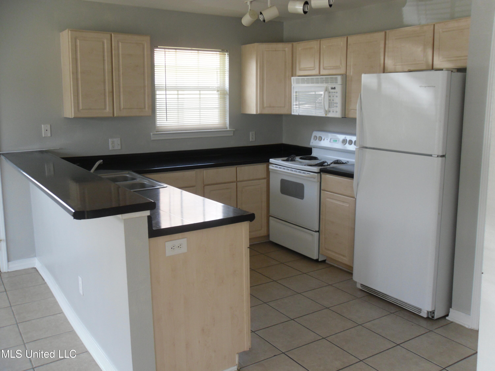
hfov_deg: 42.1
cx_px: 248
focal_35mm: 45
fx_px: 643
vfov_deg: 32.2
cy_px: 186
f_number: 3.5
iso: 200
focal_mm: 6.3
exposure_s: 1/45
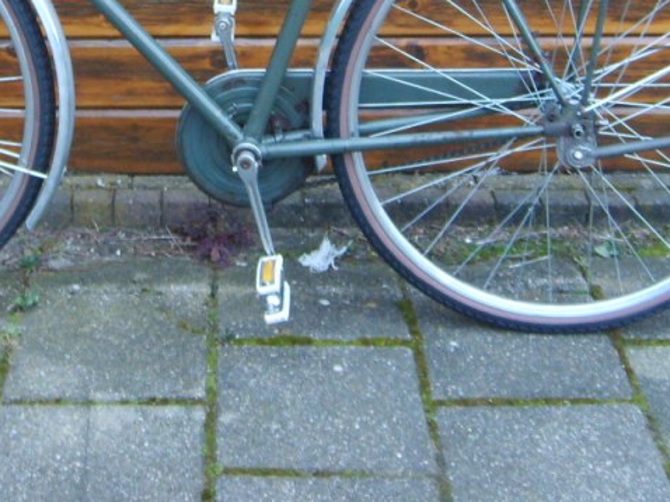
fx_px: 1451
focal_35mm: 75
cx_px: 171
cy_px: 20
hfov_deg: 25.7
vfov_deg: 19.2
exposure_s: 1/15
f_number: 2.8
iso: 140
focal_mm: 5.8
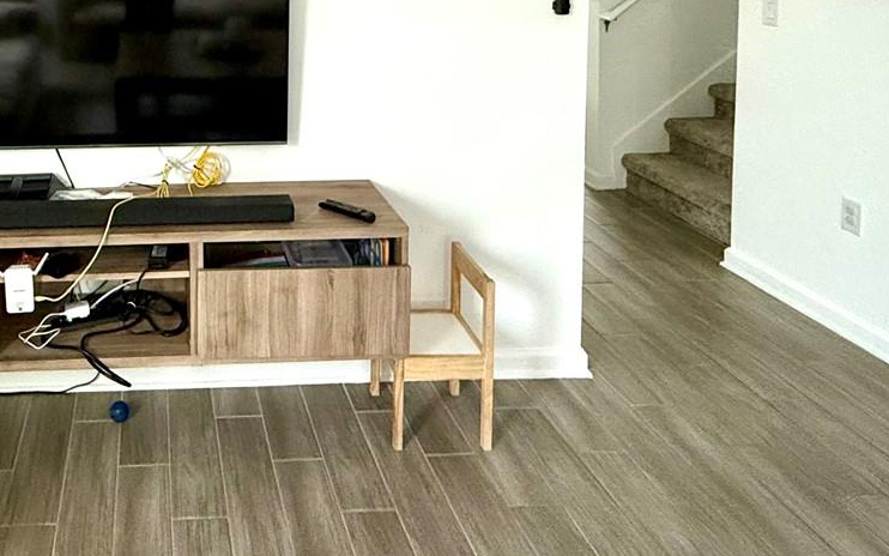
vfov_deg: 34.8
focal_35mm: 32
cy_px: -34
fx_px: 775
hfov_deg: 55.6
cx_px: 183
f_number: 2.2
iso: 500
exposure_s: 1/60
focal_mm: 2.22
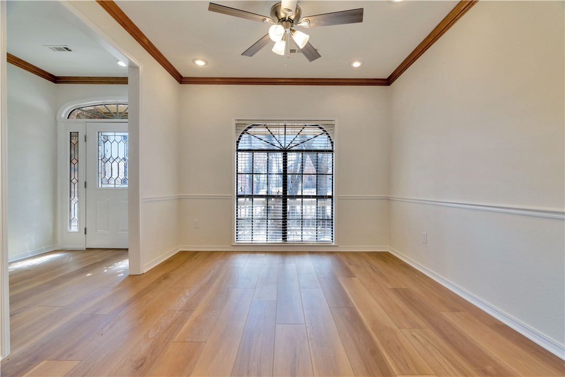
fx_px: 251
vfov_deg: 73.7
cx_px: 282
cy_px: 188
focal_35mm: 16
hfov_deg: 96.7
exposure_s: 1/8
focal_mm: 16
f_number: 7.1
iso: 100
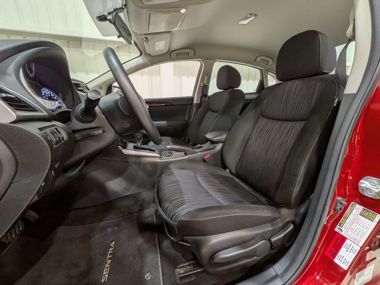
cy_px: 142
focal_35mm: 14
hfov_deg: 102.1
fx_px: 154
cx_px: 190
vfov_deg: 85.7
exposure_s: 1/33.3
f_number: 2.2
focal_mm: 1.83
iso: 75
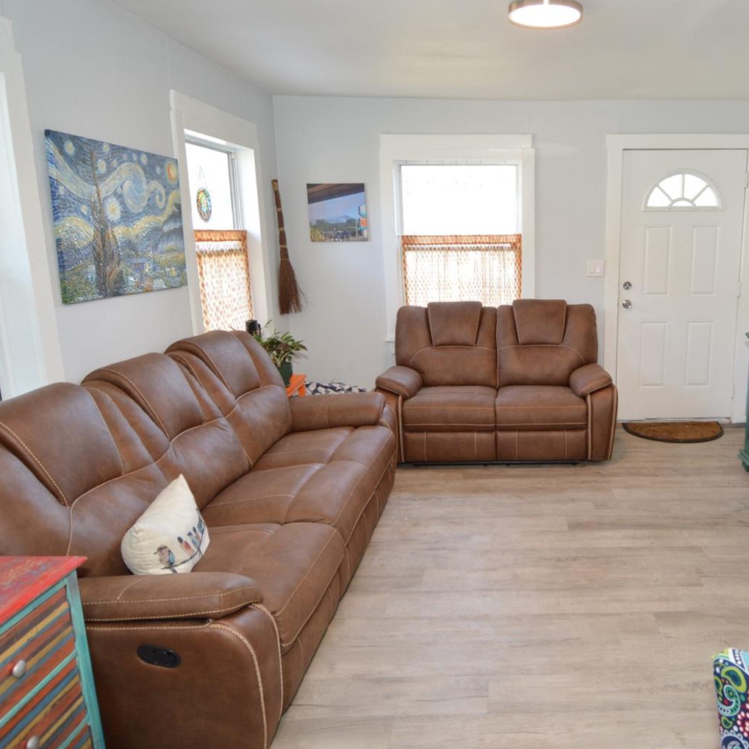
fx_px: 588
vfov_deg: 65.0
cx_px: 513
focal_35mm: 24
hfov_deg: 63.0
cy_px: 369
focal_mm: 12
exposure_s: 1/60
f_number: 4
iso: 400
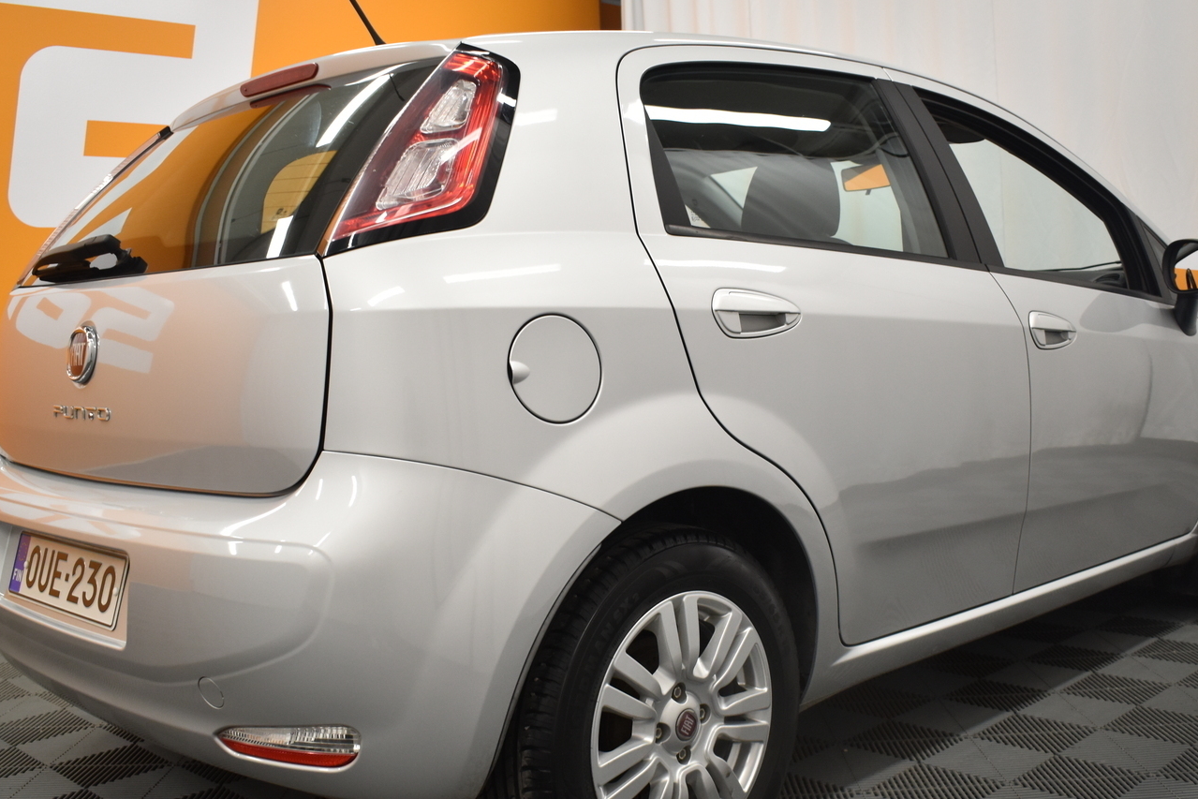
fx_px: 1265
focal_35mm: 38
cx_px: 621
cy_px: 466
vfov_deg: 35.0
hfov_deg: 50.7
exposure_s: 1/30
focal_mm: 20
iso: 720
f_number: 3.8
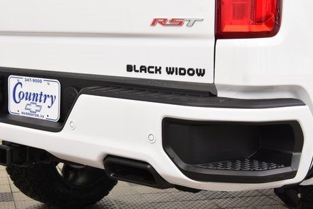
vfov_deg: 19.2
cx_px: 109
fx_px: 617
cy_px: 92
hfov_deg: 28.3
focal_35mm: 71
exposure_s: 1/60
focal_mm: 34
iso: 1600
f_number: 8
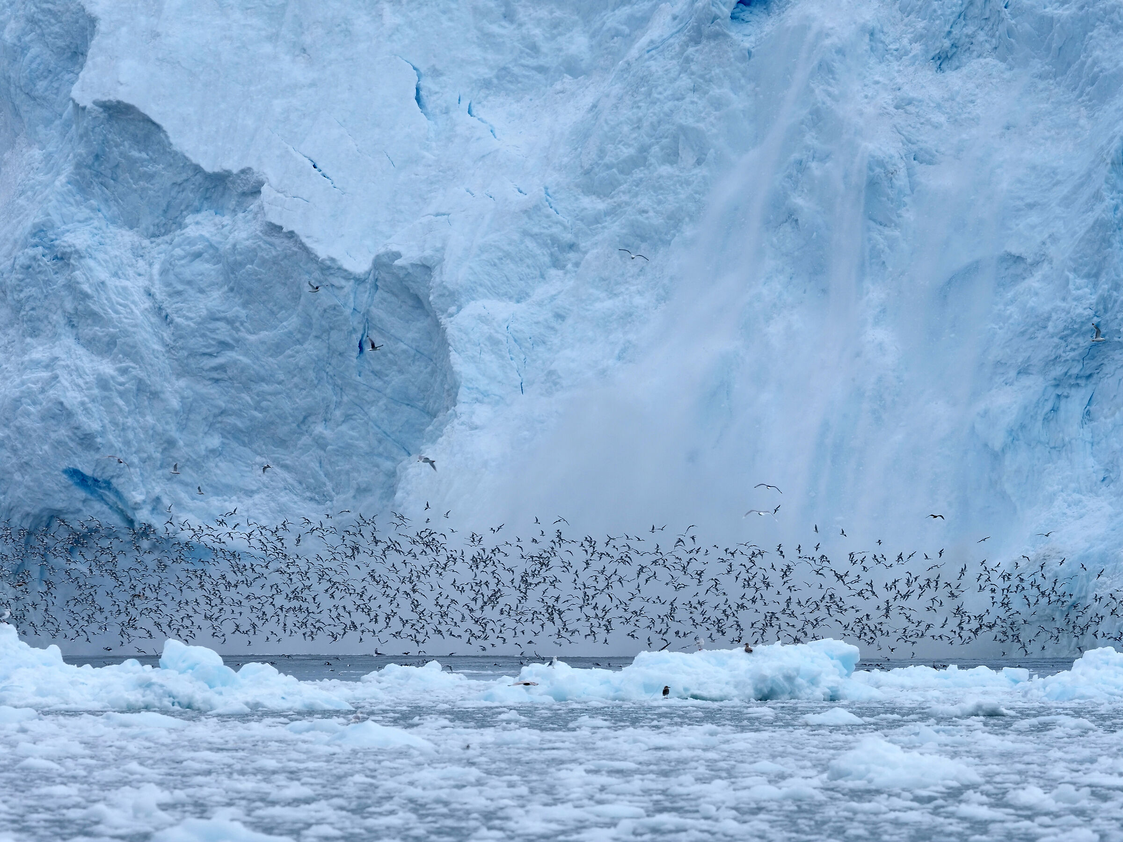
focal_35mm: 601
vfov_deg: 2.5
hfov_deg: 3.3
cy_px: 421
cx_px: 562
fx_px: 19497
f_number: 7.1
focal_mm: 300
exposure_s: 1/800
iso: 200
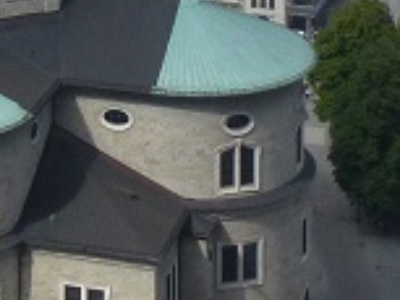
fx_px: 2787
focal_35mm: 241
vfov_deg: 5.7
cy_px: -610
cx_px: -450
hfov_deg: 7.8
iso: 100
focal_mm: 6.4
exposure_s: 1/800
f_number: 4
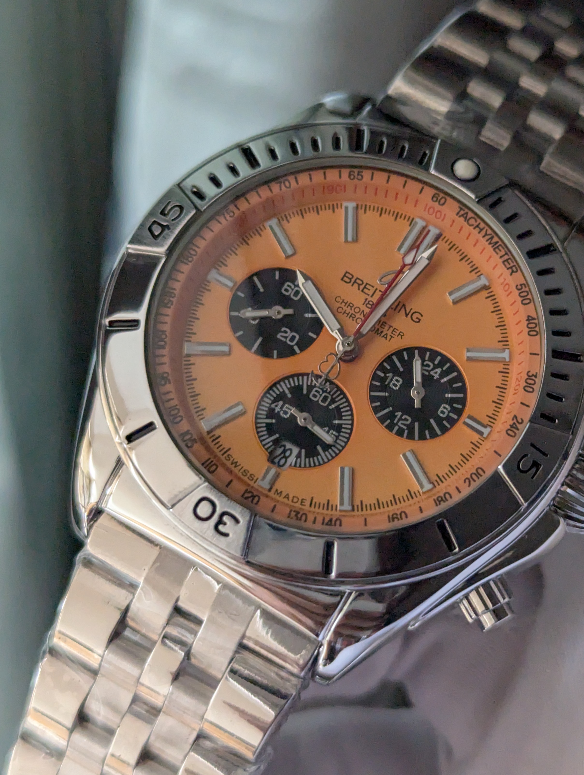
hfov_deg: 24.0
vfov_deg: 31.6
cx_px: 356
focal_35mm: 61
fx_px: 1369
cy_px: 380
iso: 1096
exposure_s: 1/204
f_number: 1.85
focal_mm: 6.81
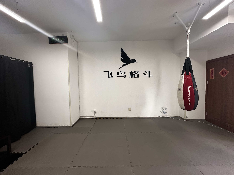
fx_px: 95
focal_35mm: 14
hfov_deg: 102.1
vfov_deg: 85.7
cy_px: 88
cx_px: 117
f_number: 2.2
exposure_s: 1/100
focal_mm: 2.22
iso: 160
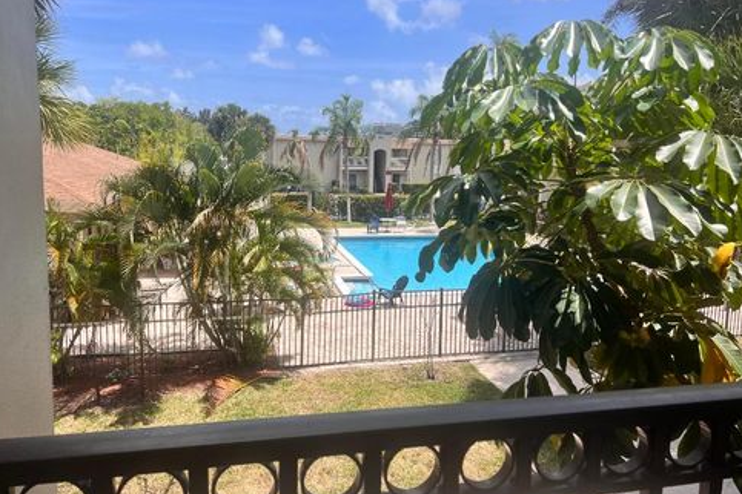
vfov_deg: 46.4
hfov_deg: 65.5
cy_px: 234
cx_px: 370
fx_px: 577
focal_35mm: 28
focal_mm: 5.7
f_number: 1.5
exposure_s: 1/4444
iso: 50
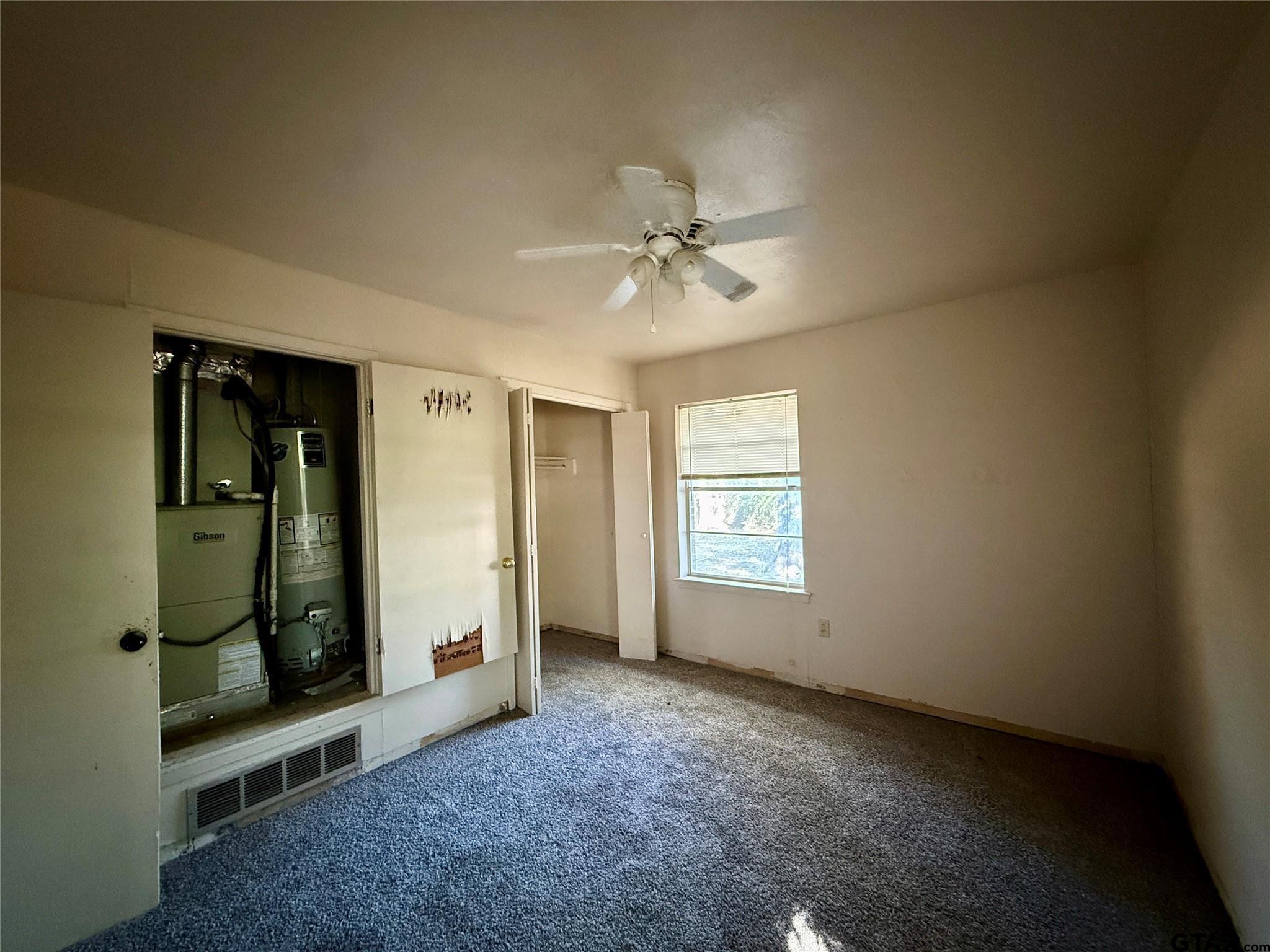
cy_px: 476
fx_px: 514
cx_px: 635
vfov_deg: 85.7
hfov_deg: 102.1
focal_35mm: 14
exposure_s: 1/60
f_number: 2.2
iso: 1000
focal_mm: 2.22
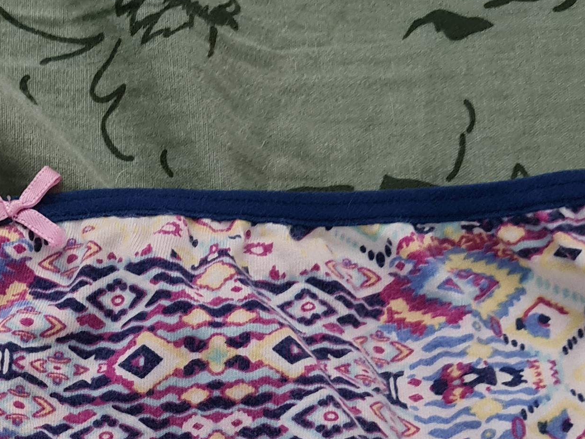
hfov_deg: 22.3
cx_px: 19
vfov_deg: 16.1
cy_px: 635
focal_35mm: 85
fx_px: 1437
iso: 640
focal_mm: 5.4
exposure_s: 1/33
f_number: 1.8
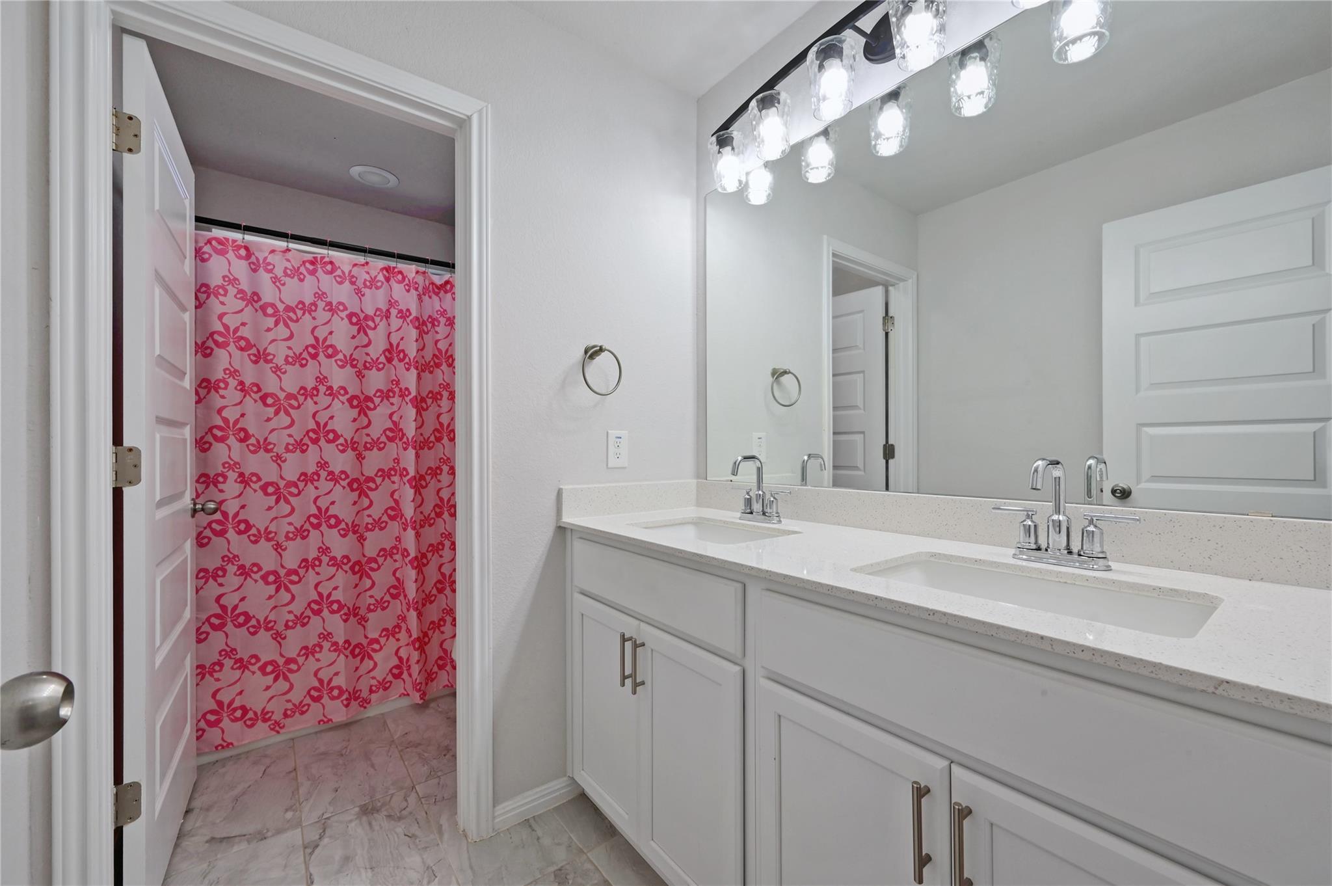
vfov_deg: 81.1
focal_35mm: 14
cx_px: 666
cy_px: 443
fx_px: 518
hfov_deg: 104.3
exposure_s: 1/8
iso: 200
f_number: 14
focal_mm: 14
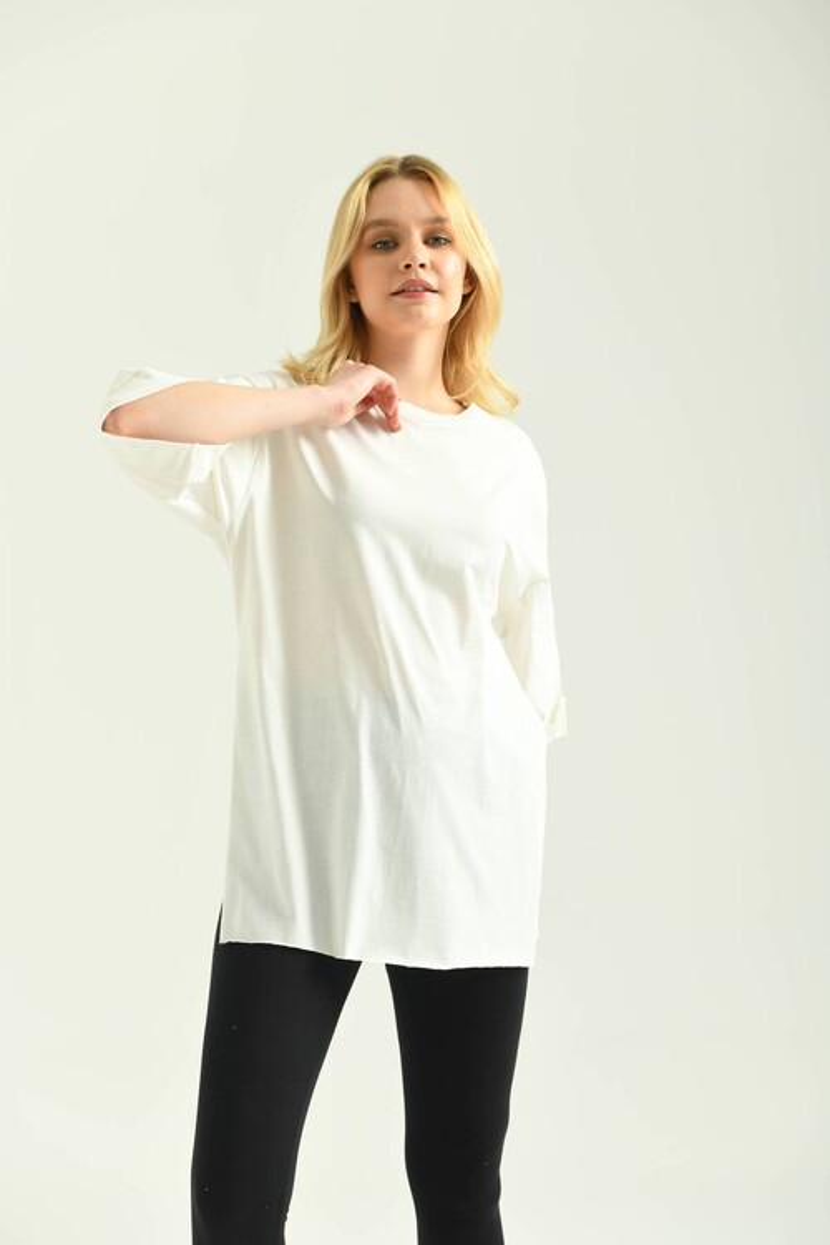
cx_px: 415
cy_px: 622
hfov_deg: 19.5
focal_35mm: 70
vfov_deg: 28.8
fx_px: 2421
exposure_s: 1/160
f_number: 5.6
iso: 125
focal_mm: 70
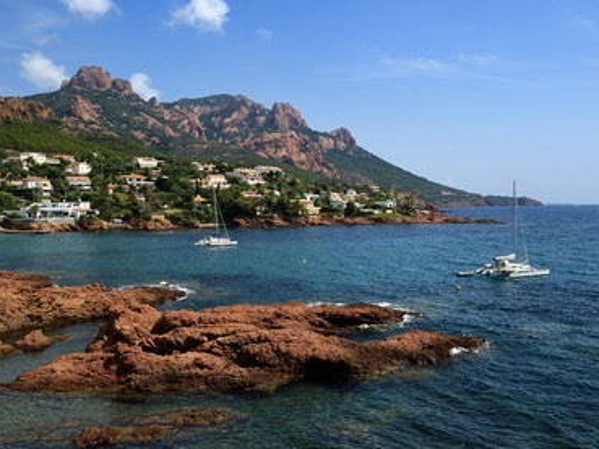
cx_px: 295
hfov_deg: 52.6
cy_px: 224
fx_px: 606
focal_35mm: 35
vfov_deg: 40.7
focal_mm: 32
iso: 200
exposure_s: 1/250
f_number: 16
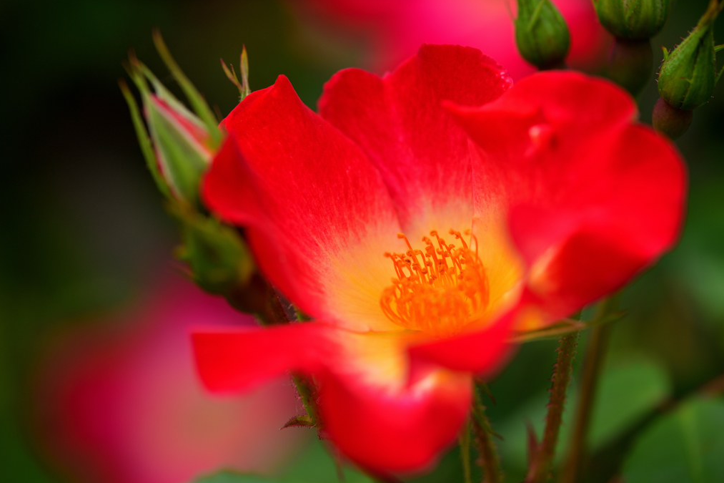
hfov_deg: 22.4
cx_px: 361
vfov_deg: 15.0
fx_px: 1830
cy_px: 242
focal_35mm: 91
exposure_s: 1/125
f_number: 3.8
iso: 100
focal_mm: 90
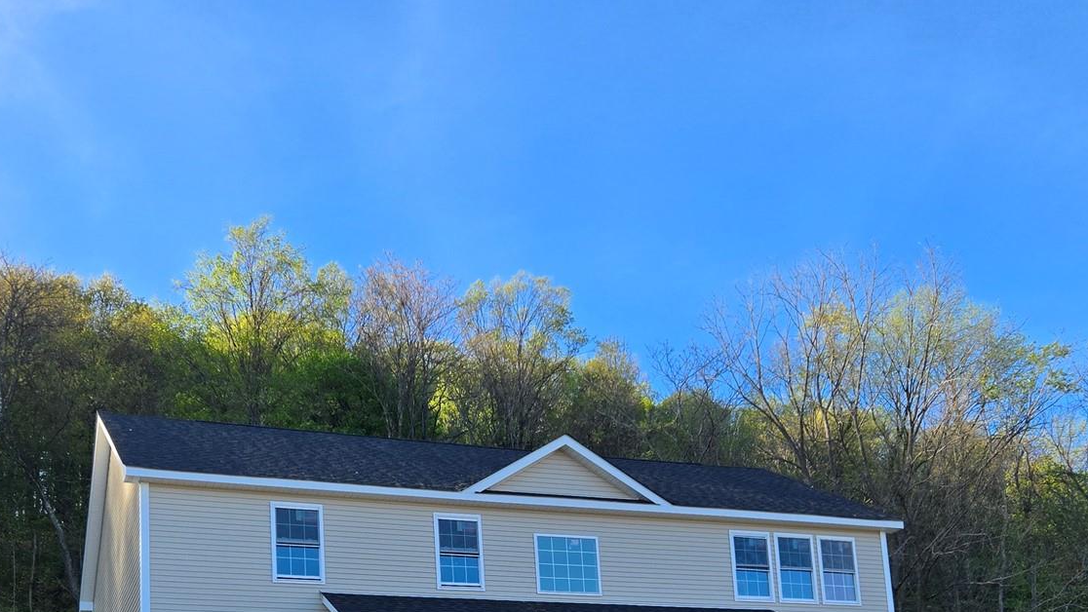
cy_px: 701
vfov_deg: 24.0
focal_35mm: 46
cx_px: 486
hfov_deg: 44.5
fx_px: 1327
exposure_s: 1/1829
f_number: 1.8
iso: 80
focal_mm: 5.4
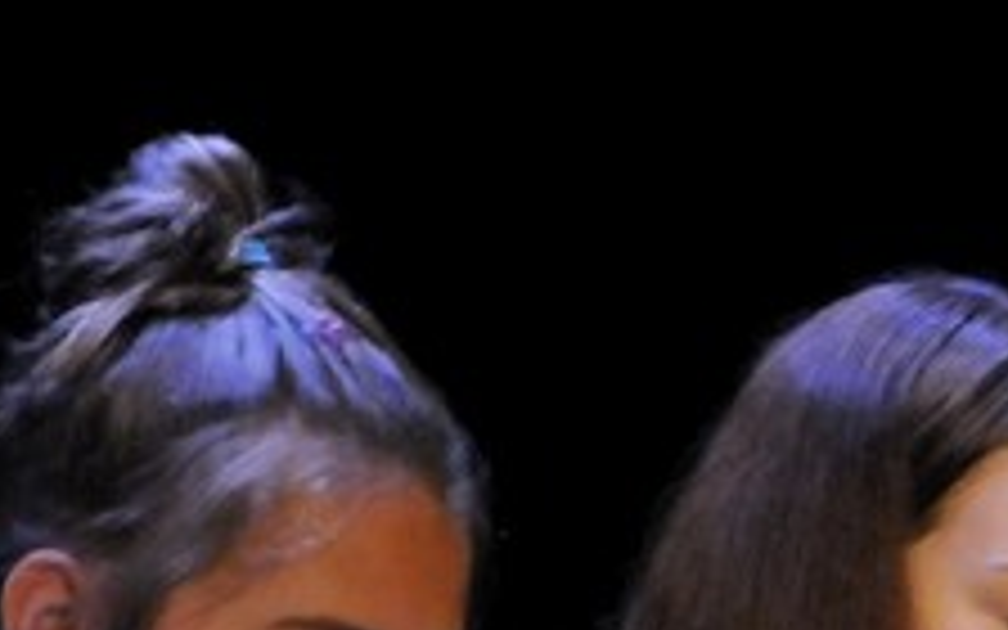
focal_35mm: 717
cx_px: 2084
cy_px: 1287
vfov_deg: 1.8
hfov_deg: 2.9
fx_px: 19705
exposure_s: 1/30
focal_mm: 105
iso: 2200
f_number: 5.6
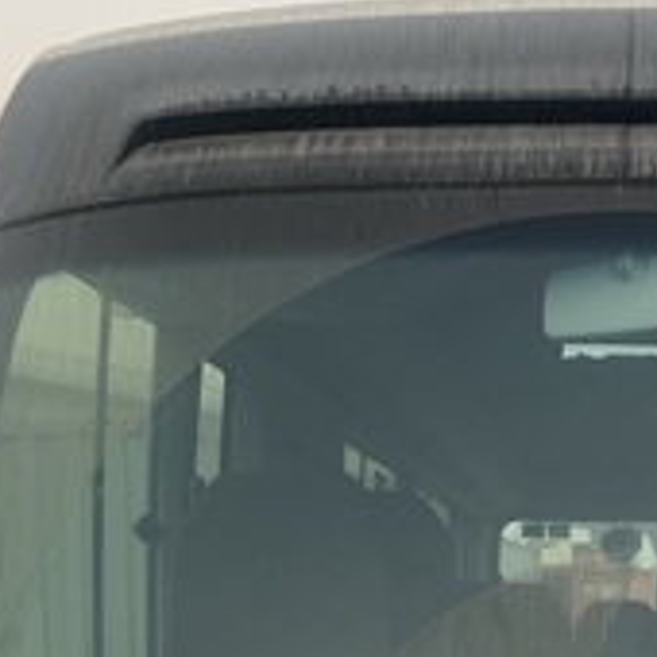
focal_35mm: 81
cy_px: 812
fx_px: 1739
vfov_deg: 19.9
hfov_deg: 20.9
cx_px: 595
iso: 100
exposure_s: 1/121
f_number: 1.5
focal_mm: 5.7
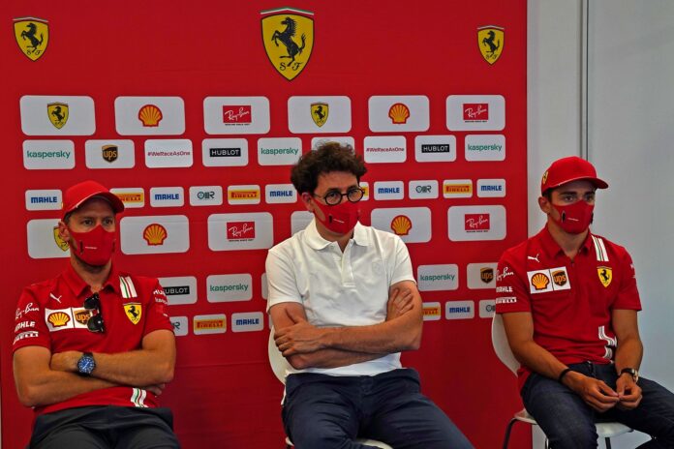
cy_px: 224
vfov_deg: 27.0
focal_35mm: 50
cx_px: 337
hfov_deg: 39.6
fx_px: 936
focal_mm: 50
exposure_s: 1/60
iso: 1000
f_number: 4.5
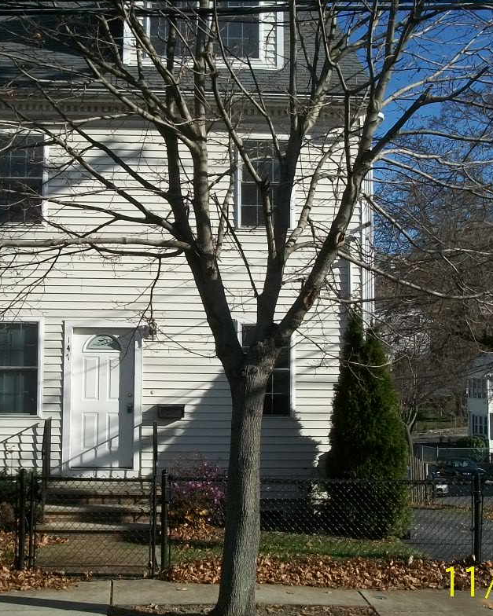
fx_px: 930
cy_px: 284
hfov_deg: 29.6
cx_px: 193
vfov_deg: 36.6
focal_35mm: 51
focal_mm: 5.7
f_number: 5.5
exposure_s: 1/500
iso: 80
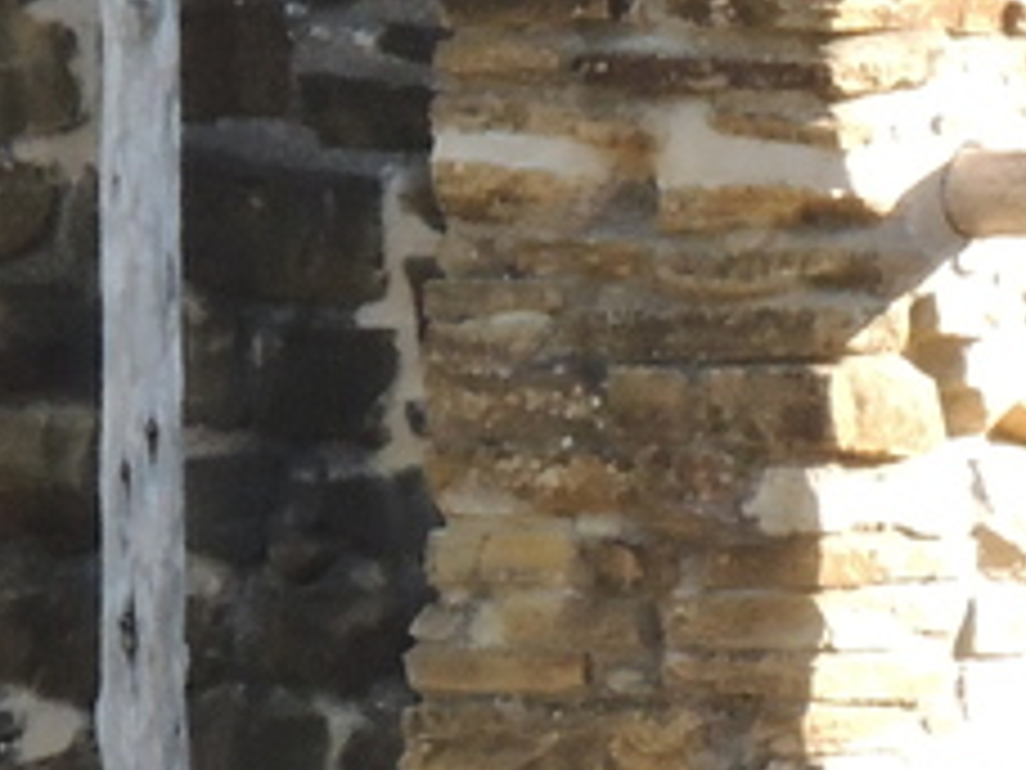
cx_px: 482
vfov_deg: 0.6
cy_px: 648
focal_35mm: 2635
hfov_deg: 0.8
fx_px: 78100
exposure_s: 1/400
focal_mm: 83.8
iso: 450
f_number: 4.9
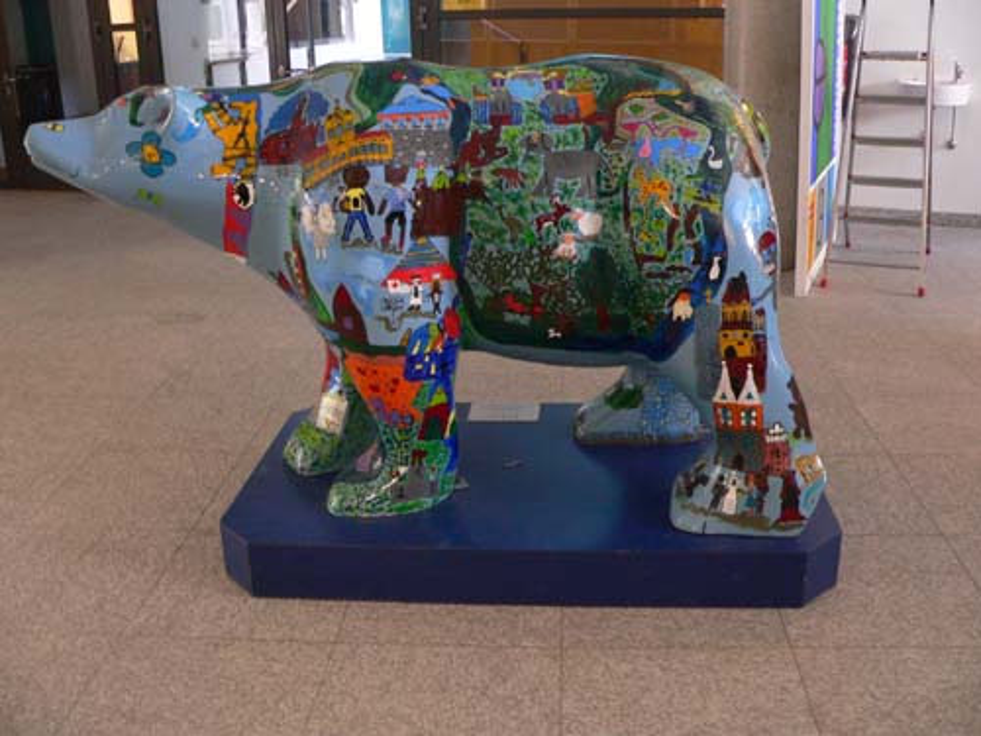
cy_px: 368
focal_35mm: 36
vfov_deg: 39.7
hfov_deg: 51.4
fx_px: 1020
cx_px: 490
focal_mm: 6
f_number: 2.8
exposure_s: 1/4
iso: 200
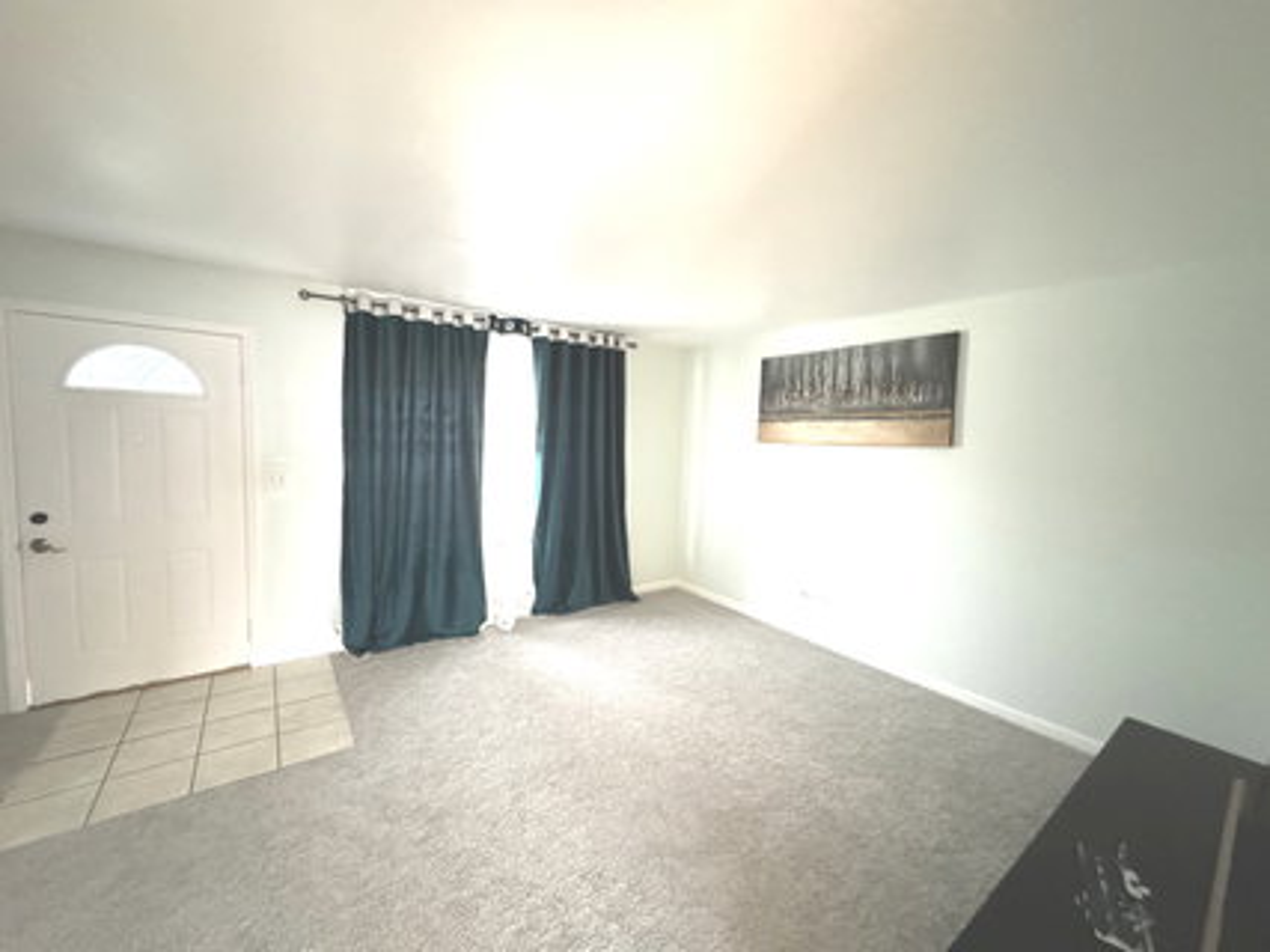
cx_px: 635
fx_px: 513
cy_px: 476
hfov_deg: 102.1
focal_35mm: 14
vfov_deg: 85.6
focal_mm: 2.22
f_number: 2.2
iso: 1250
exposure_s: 1/51
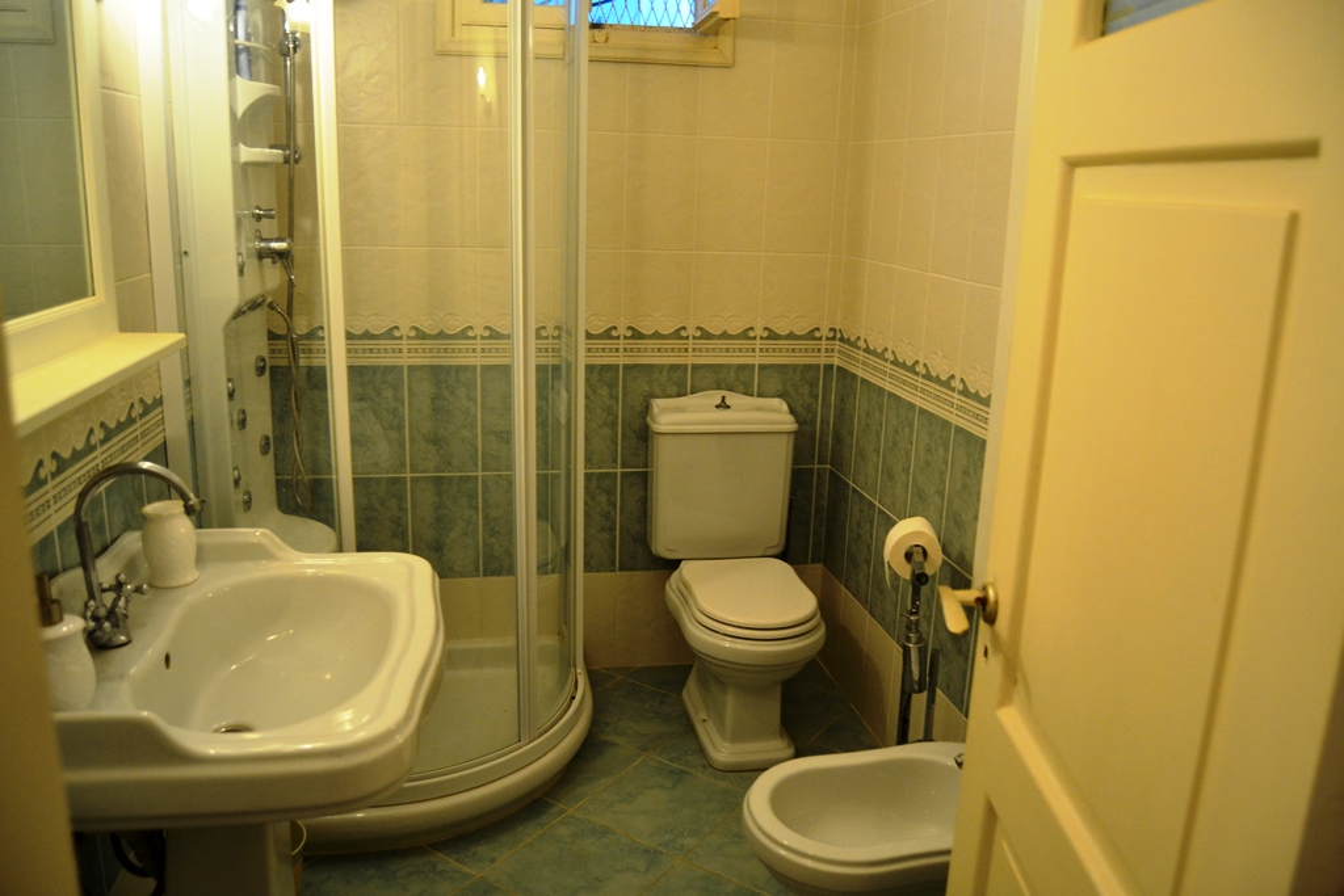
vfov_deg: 47.9
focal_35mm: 27
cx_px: 672
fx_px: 1008
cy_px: 448
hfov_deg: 67.4
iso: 800
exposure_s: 1/25
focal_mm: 18
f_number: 3.5
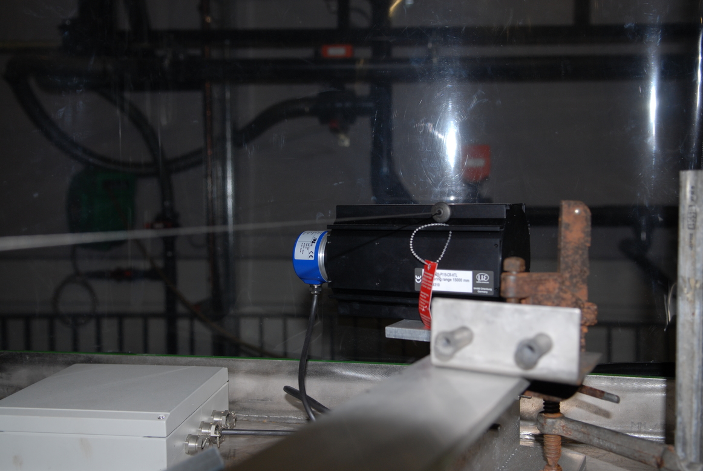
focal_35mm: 34
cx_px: 352
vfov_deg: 38.5
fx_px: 675
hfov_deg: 55.0
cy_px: 236
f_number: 3.5
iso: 200
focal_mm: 23
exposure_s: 1/60
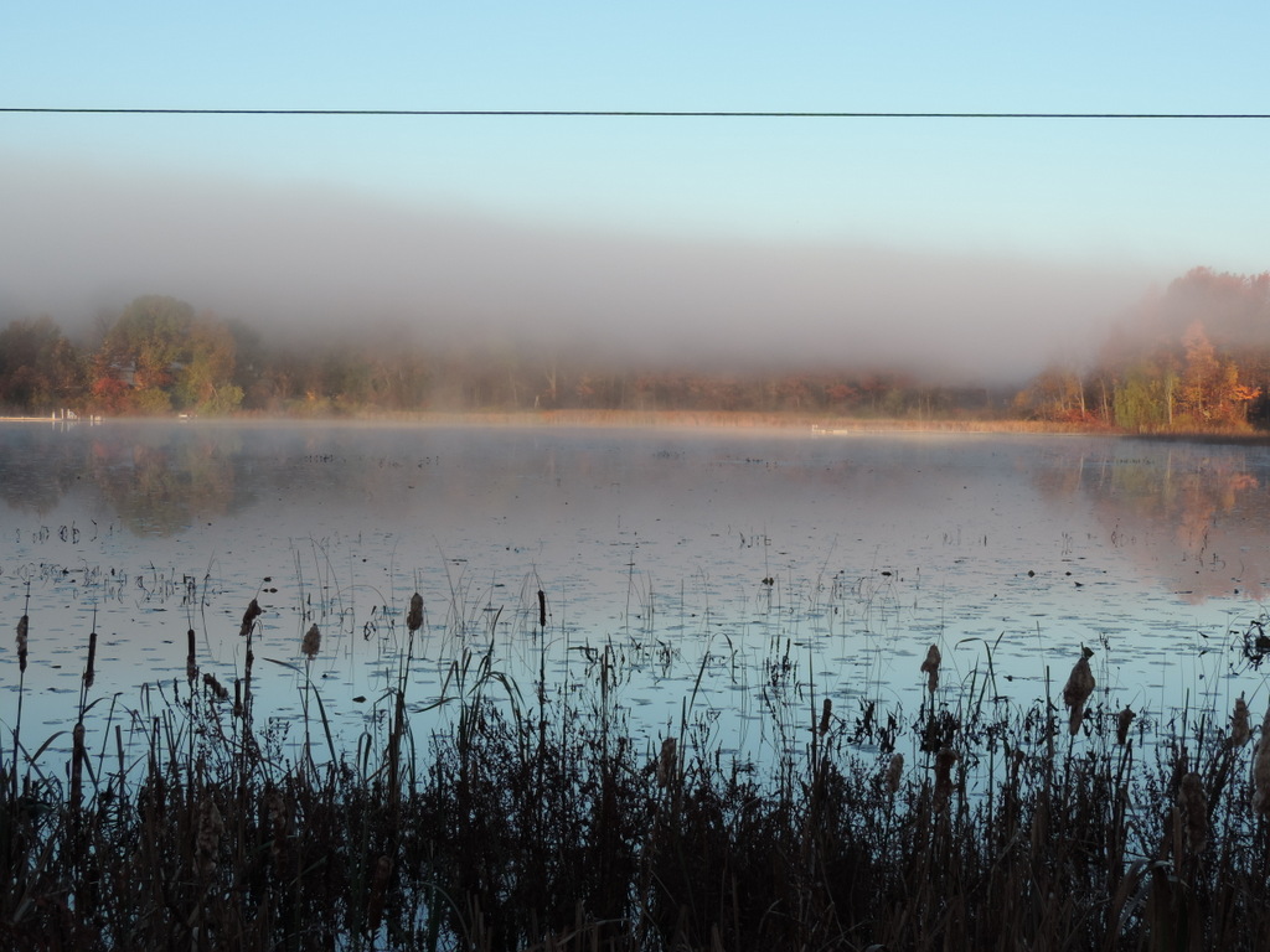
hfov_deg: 34.9
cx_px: 635
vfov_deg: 26.6
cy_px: 476
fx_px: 2018
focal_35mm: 55
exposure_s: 1/250
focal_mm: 9.8
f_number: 3.7
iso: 80
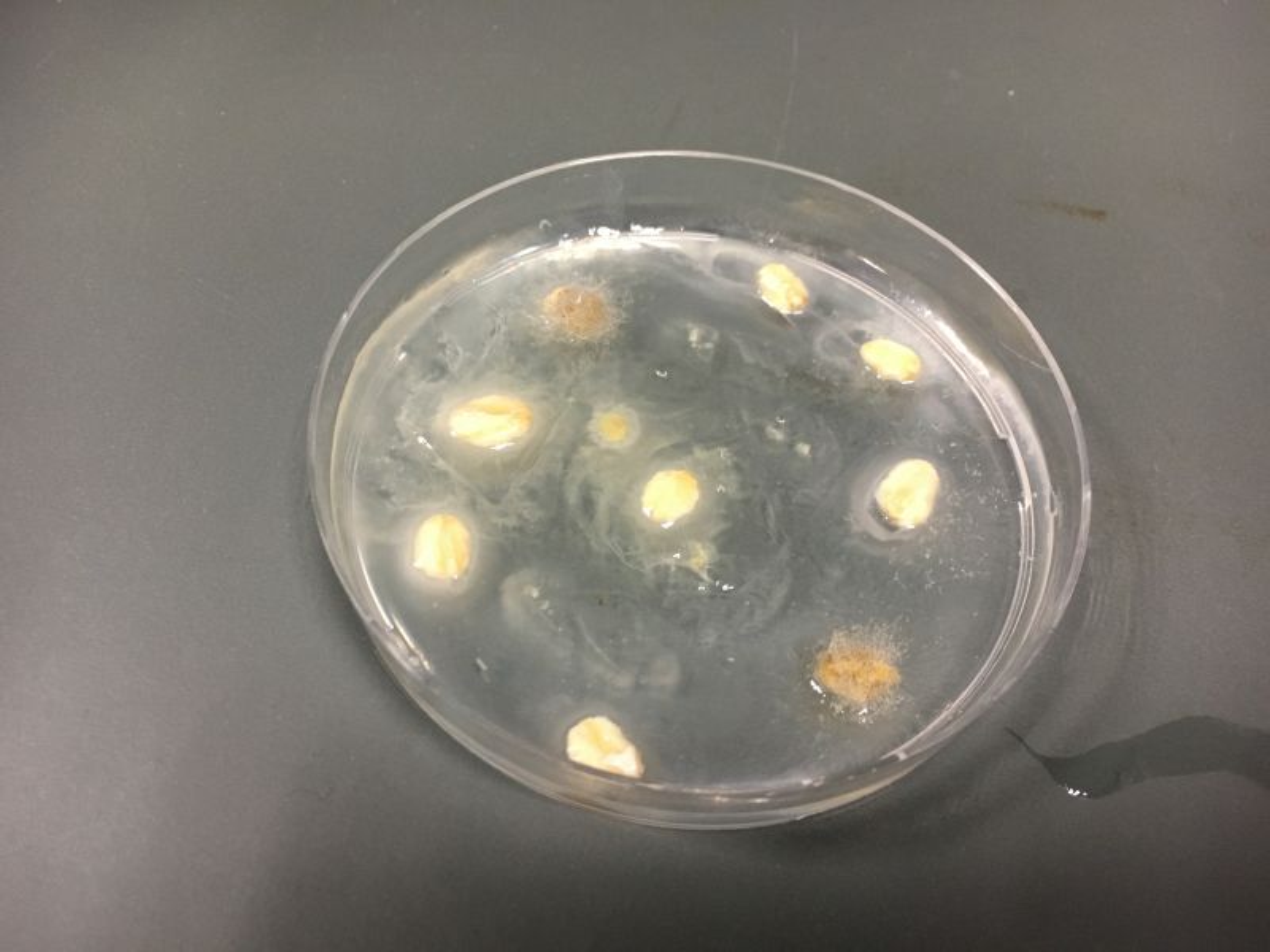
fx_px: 1064
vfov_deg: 48.2
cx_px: 635
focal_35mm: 29
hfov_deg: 61.7
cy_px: 476
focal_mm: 4.15
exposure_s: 1/33
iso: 160
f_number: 2.2
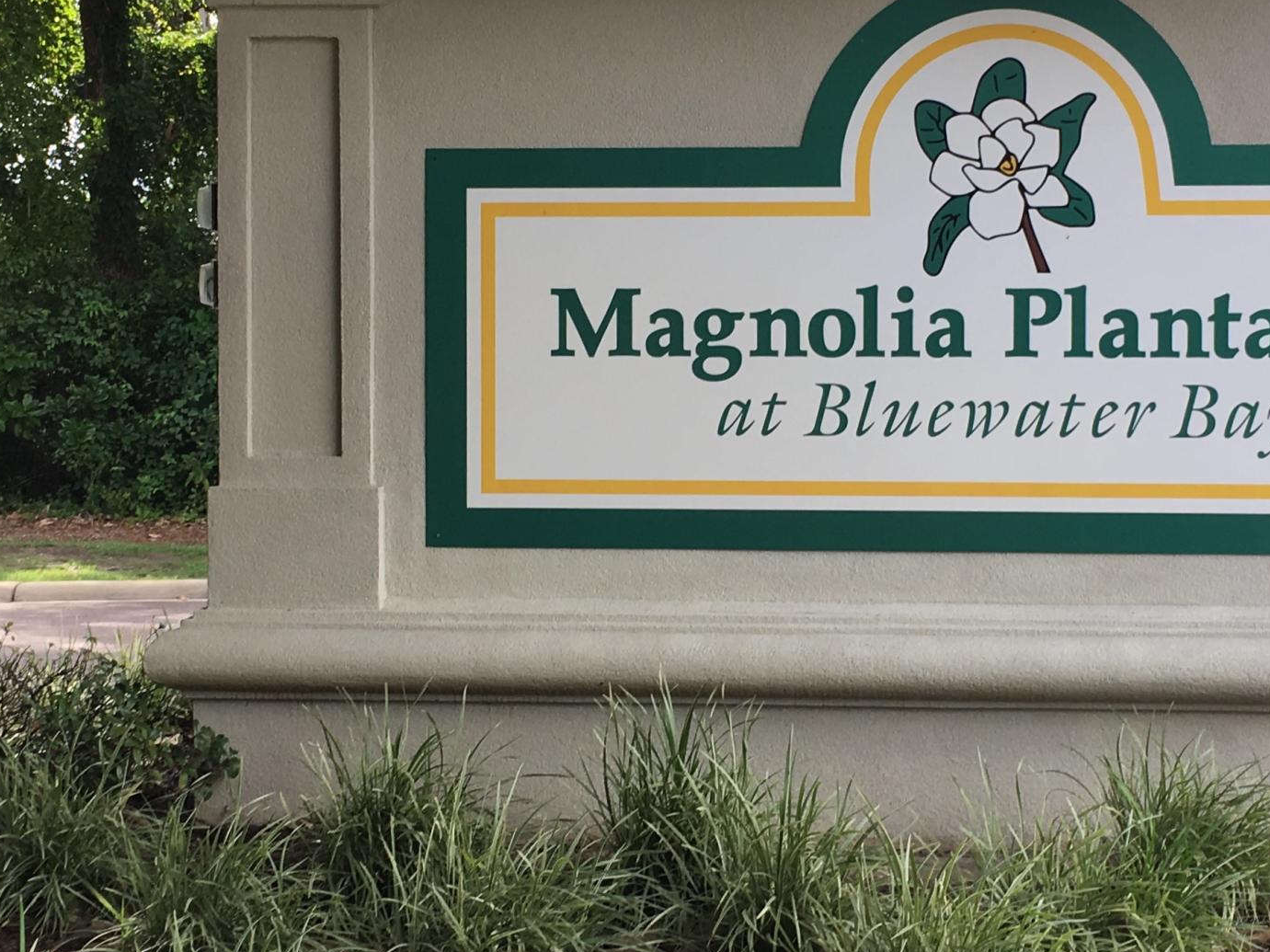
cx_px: 676
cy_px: 423
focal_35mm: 63
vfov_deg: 23.3
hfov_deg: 30.7
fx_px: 2311
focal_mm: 4.15
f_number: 2.2
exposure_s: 1/225
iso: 25
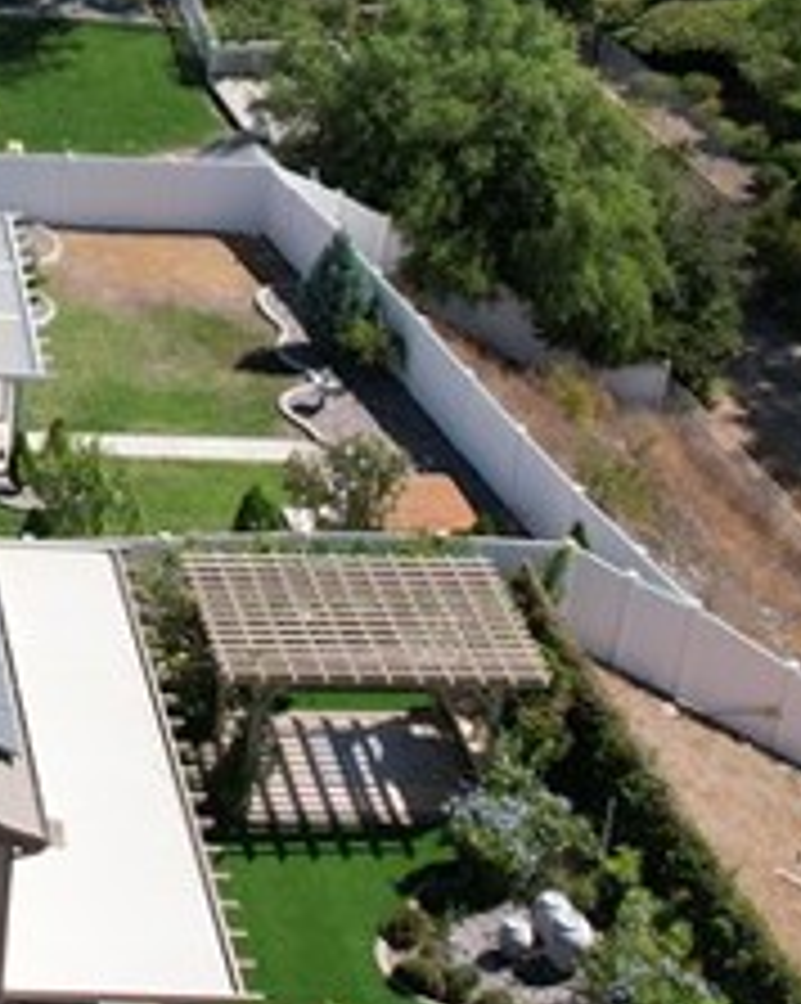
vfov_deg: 19.2
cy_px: -155
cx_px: -360
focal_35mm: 95
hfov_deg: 15.1
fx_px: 2819
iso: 120
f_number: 2.8
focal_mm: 8.38
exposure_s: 1/2000
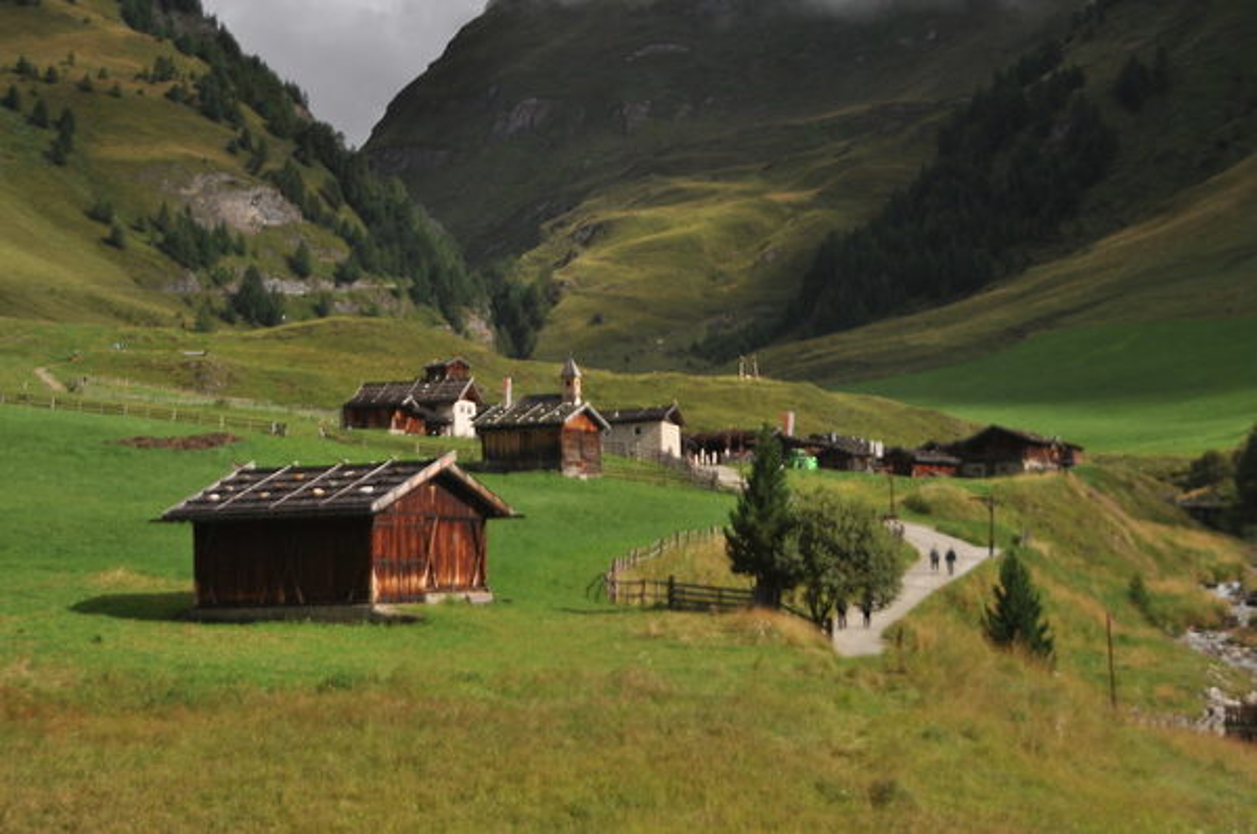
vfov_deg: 16.5
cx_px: 628
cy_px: 417
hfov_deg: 24.7
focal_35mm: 82
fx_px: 2876
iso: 200
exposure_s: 1/2500
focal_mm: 55
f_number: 5.6
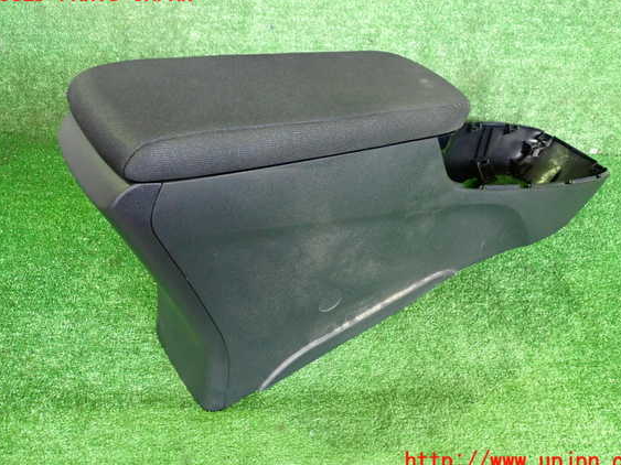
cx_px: 323
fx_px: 574
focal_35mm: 32
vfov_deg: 44.1
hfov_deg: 56.8
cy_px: 228
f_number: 2.3
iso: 800
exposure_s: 1/30
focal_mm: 5.4
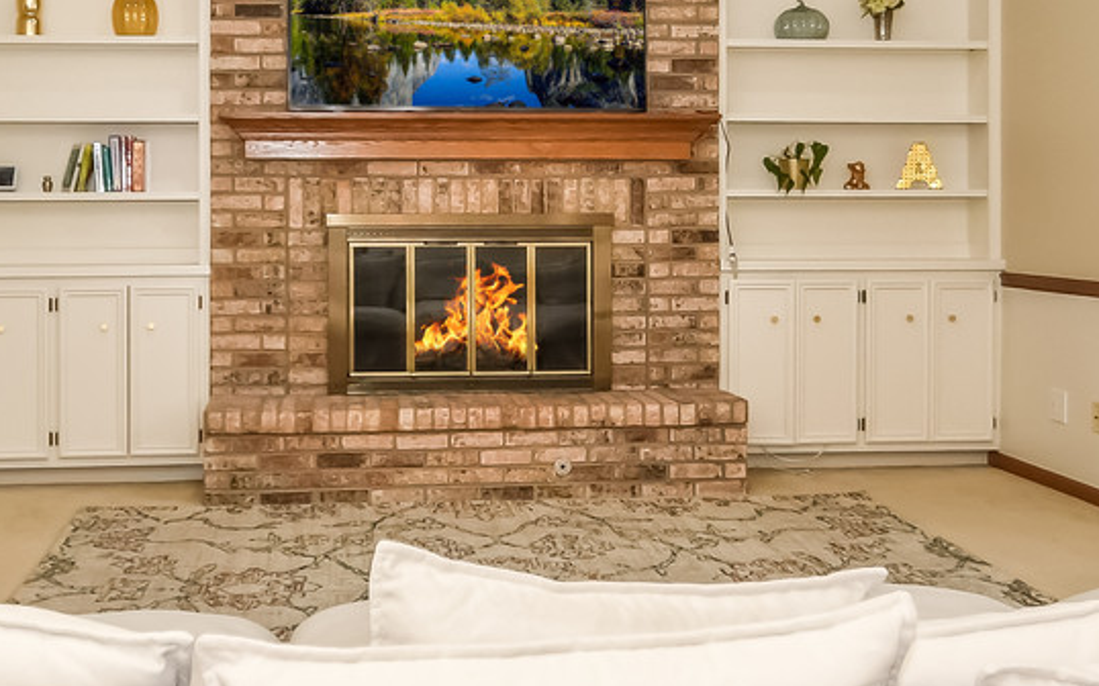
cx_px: 419
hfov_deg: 43.2
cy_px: 165
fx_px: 1377
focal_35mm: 46
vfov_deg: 27.6
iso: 400
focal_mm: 10
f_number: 8
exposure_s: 1/320
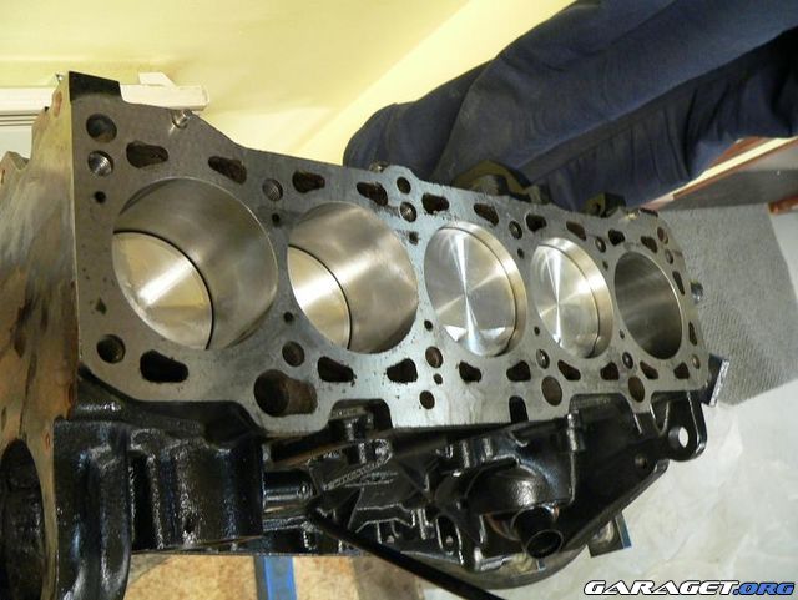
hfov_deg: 51.3
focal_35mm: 36
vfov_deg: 39.7
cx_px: 399
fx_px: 831
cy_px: 300
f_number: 2.8
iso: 200
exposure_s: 1/5
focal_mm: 6
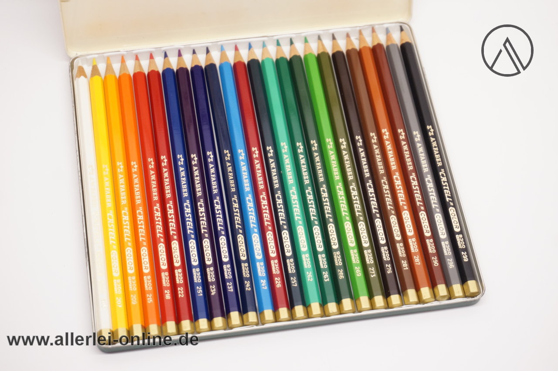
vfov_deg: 18.1
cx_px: 279
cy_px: 186
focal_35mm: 75
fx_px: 1161
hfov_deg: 27.0
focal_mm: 50
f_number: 5.6
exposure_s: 1/30
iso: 800
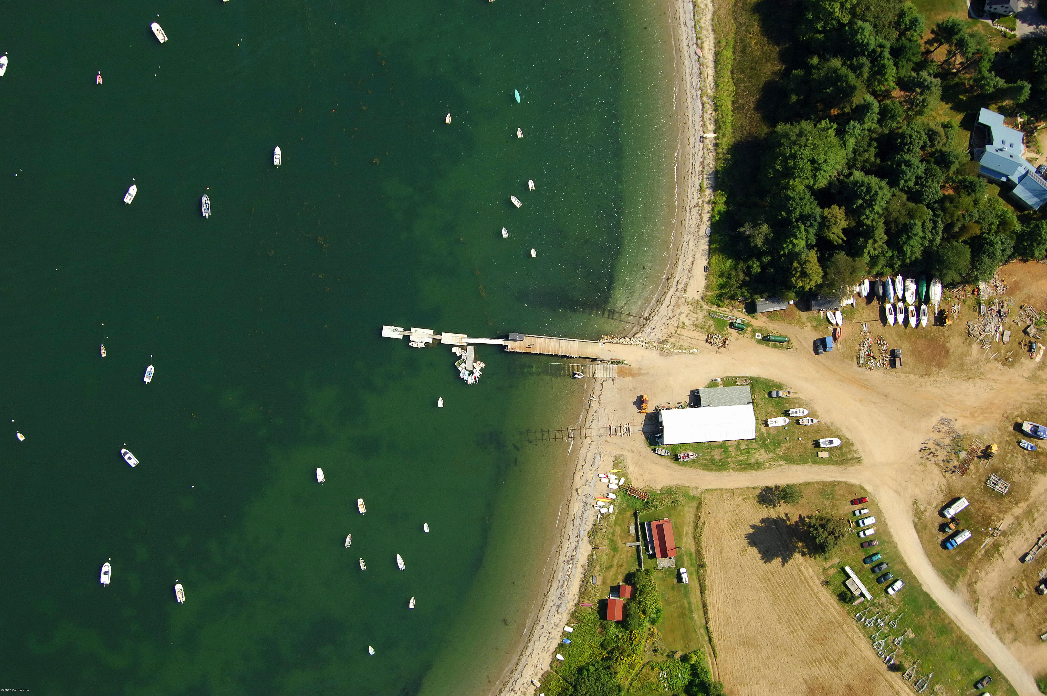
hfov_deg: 45.0
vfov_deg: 30.8
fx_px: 1264
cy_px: 348
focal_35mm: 44
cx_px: 524
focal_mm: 29
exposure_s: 1/1000
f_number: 5.6
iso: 400
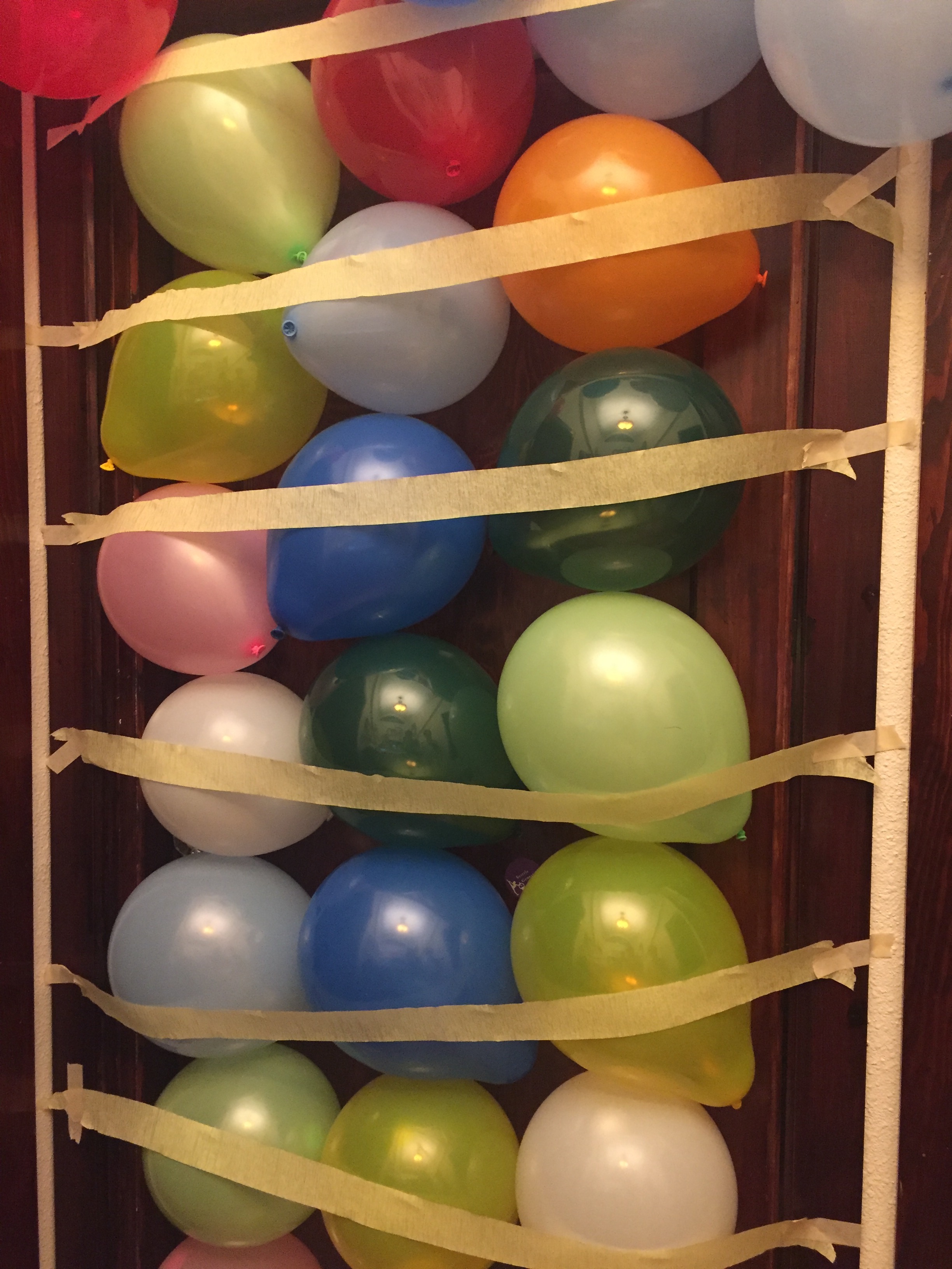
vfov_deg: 61.7
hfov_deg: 48.2
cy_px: 634
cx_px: 476
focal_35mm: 29
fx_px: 1063
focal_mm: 4.15
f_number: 2.2
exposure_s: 1/15
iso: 250
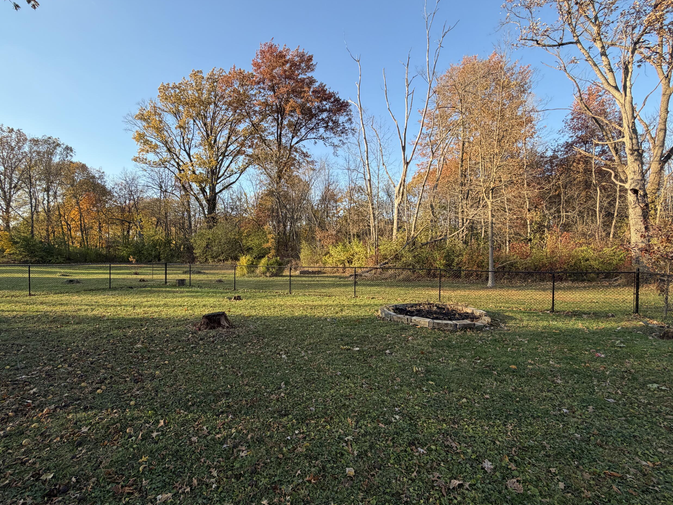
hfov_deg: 90.8
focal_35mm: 17
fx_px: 330
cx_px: 304
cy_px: 256
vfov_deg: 74.7
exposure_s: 1/502
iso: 64
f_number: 2.2
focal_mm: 2.22
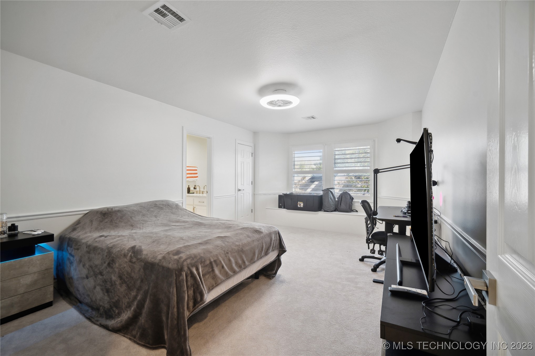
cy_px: 178
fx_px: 208
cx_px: 268
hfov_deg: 104.3
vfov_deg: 81.2
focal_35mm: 14
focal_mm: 14
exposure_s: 1/10
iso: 640
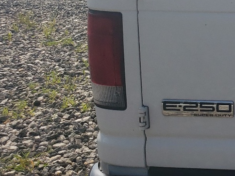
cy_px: -2
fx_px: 584
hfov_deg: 19.3
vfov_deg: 16.8
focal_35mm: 86
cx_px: 370
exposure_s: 1/5000
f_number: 1.5
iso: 50
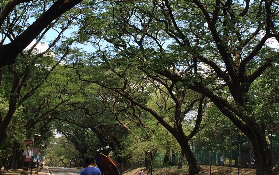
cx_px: 128
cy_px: 69
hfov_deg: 28.2
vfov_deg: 17.8
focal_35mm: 73
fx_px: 555
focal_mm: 4.15
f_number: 2.2
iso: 32
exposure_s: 1/933
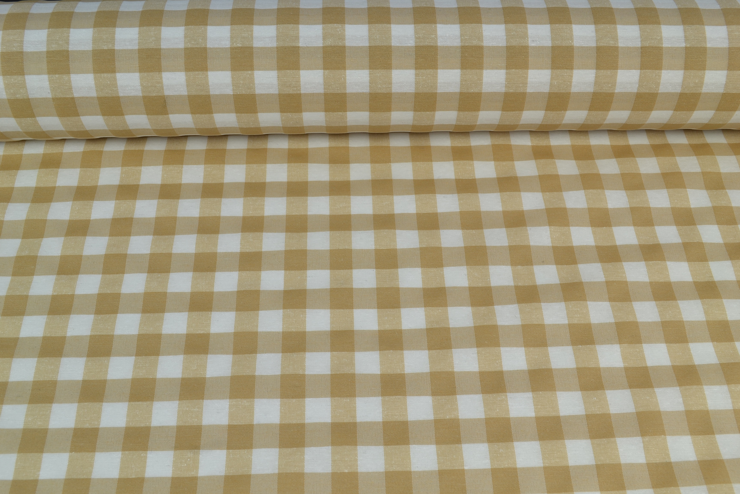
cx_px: 370
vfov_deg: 36.9
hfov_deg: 53.1
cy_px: 247
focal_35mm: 36
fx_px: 740
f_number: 9
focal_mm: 24
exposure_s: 1/10
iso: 100
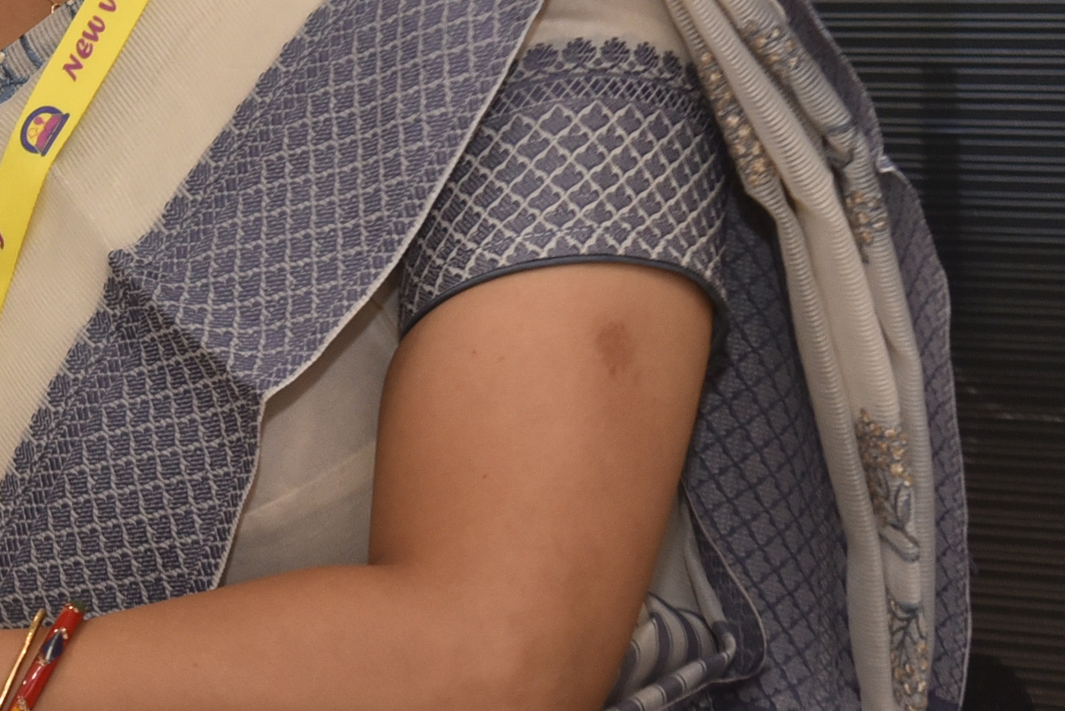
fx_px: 6659
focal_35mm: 225
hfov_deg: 8.9
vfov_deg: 6.1
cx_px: -471
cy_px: 35
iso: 800
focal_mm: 62
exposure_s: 1/125
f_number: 5
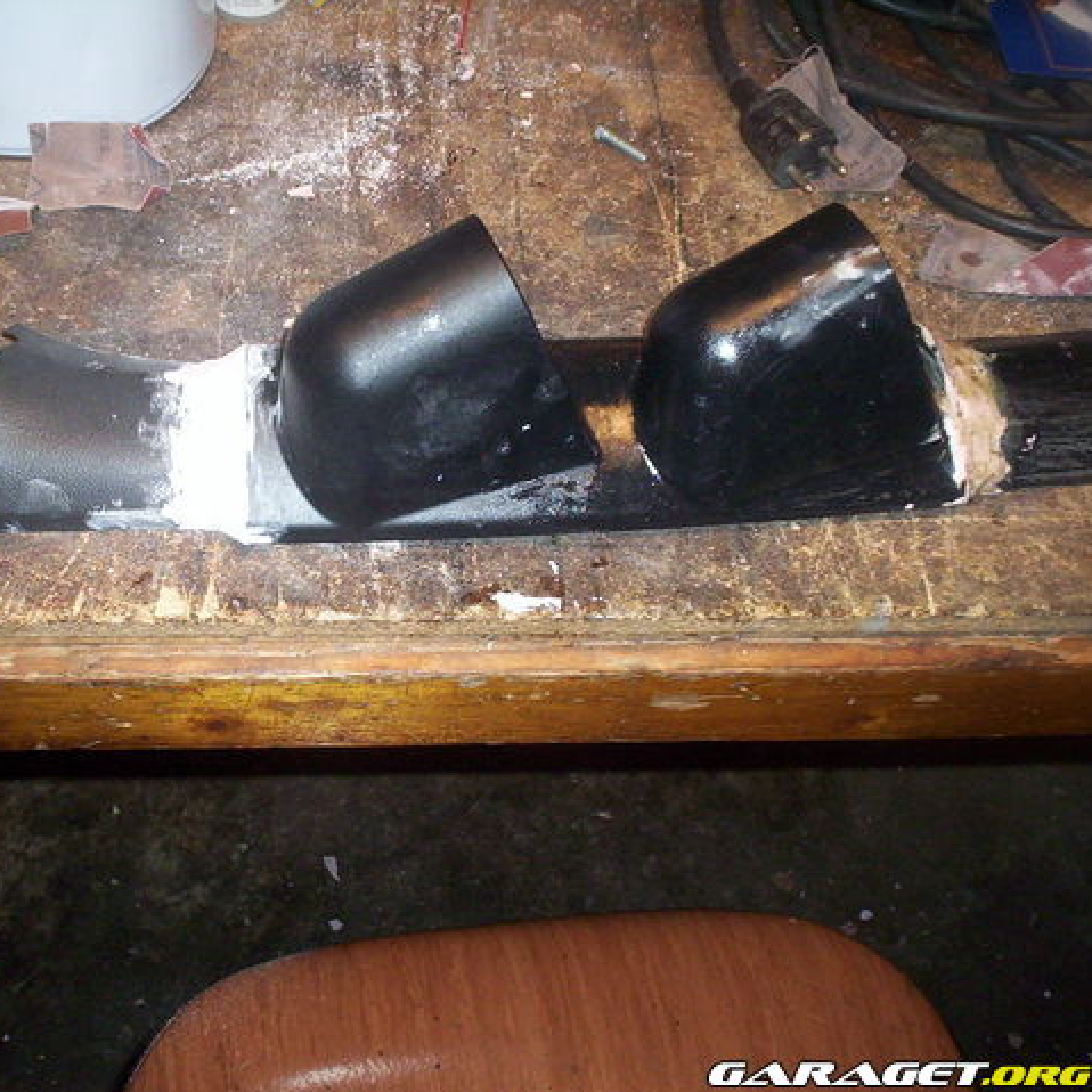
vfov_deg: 37.6
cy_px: 546
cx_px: 369
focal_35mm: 45
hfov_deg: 37.2
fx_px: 1606
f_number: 4.5
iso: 140
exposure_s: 1/60
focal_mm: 4.99
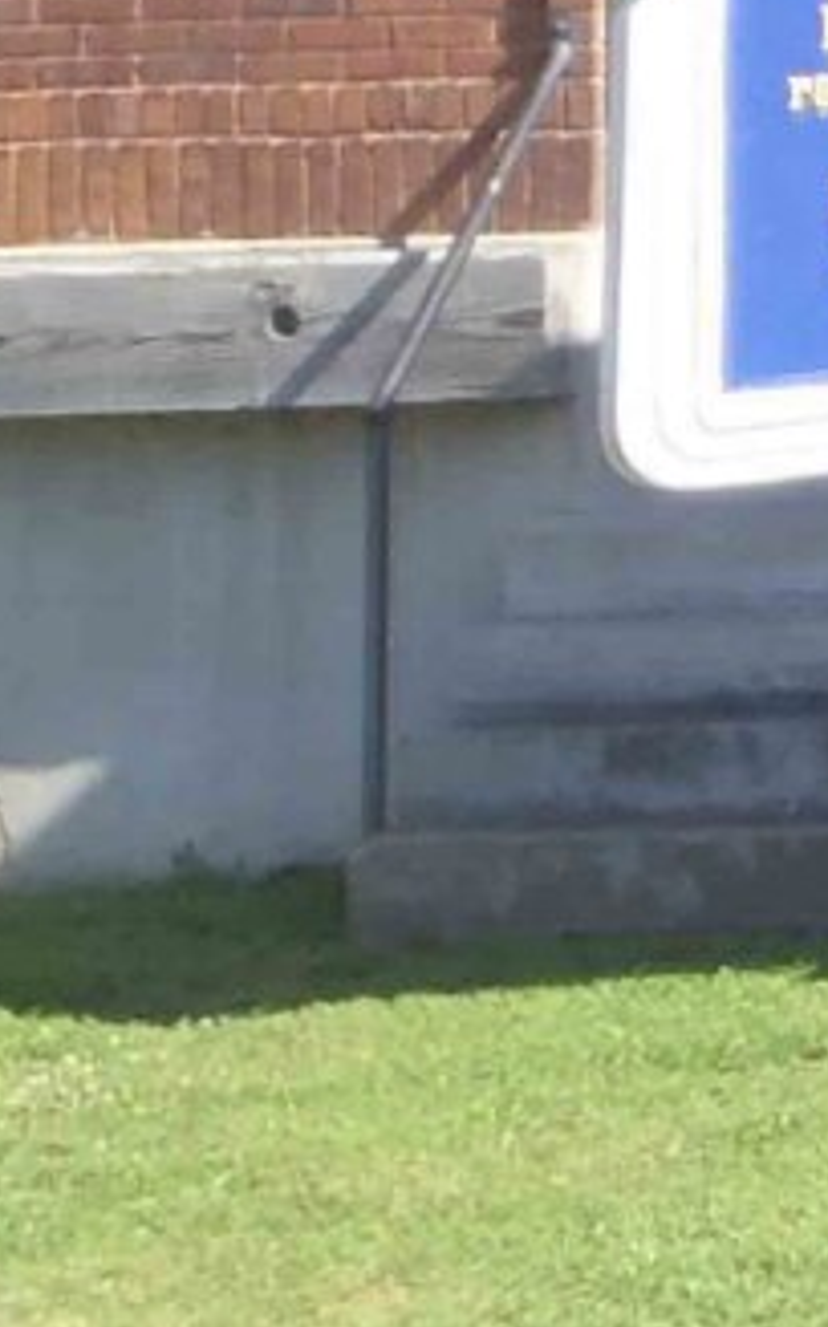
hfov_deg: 7.2
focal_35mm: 151
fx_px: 5459
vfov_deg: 13.4
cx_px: 2890
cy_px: -388
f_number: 3.5
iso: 80
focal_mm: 5
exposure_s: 1/250
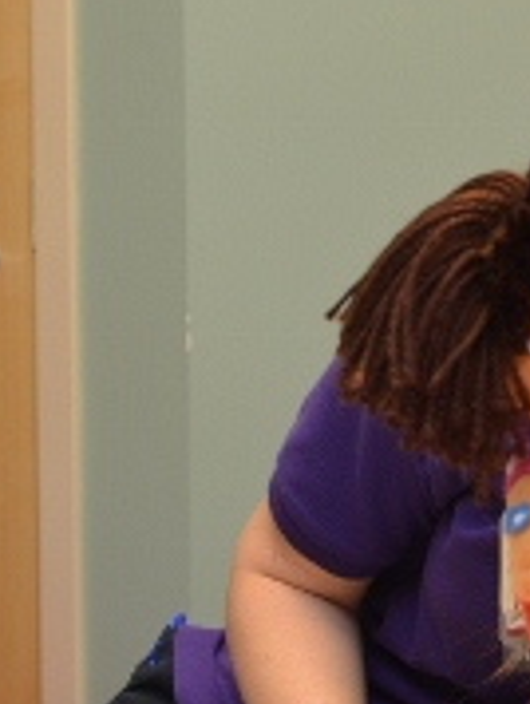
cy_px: 308
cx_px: 886
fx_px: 2525
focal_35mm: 124
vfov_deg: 15.9
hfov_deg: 11.3
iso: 400
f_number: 5
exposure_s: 1/30
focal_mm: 24
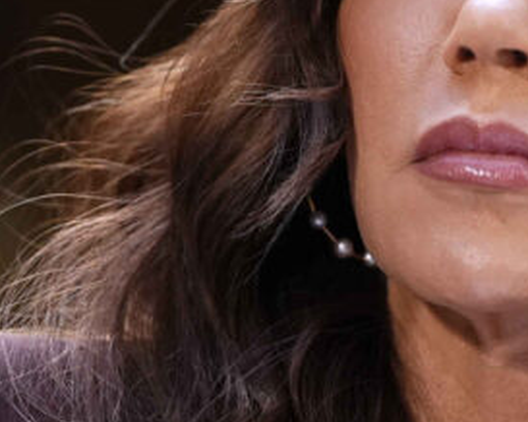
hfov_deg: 1.7
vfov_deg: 1.4
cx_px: 493
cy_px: 135
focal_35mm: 1115
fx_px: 17411
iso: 2000
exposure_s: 1/160
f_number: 2.8
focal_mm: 300
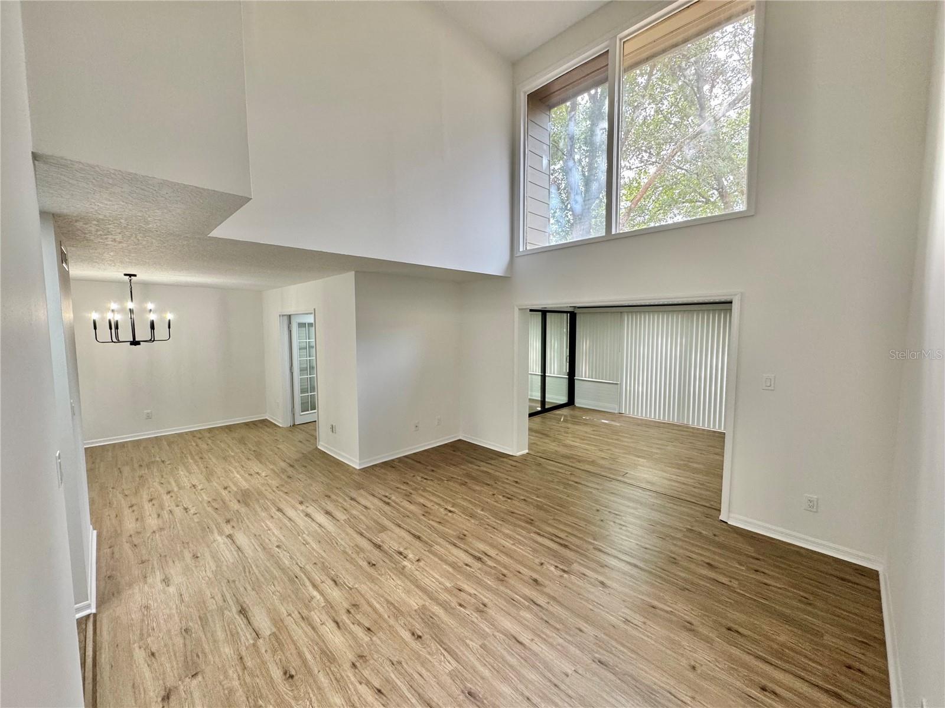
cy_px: 354
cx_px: 472
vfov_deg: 85.7
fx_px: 382
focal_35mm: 14
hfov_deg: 102.1
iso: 200
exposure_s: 1/120
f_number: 2.2
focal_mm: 2.22
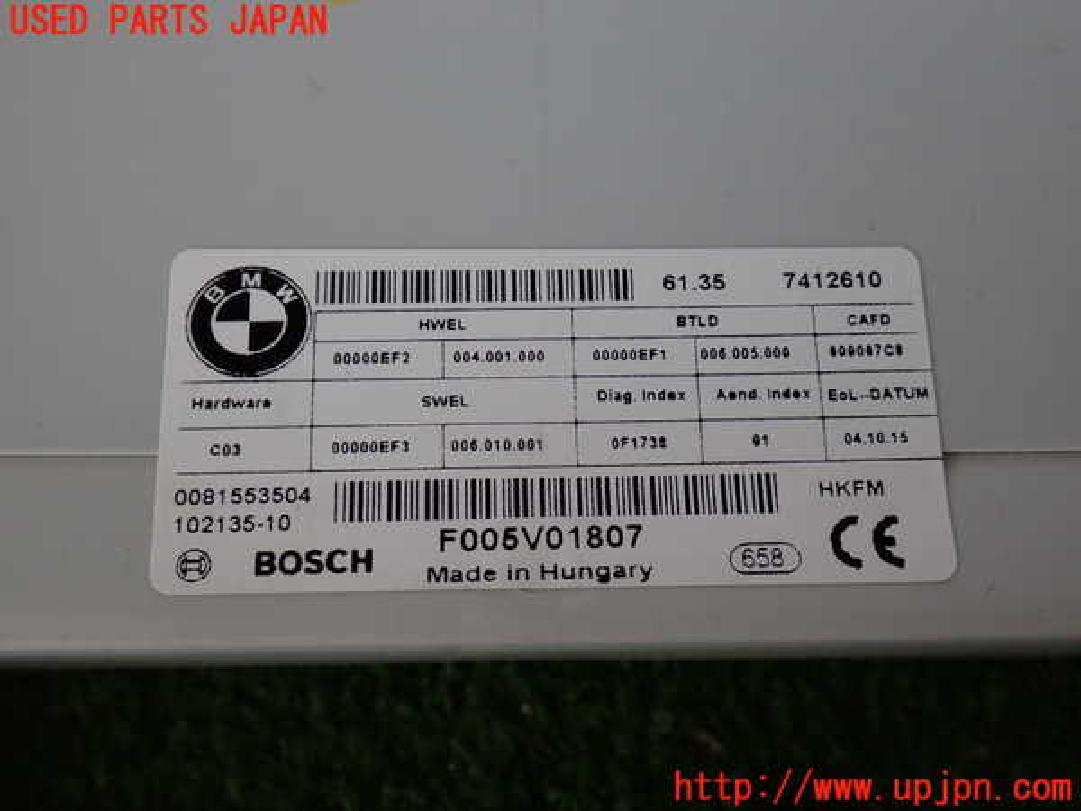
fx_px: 1124
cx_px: 540
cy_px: 406
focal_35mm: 36
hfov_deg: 51.4
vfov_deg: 39.7
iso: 200
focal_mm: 6.37
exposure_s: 1/80
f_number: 2.5
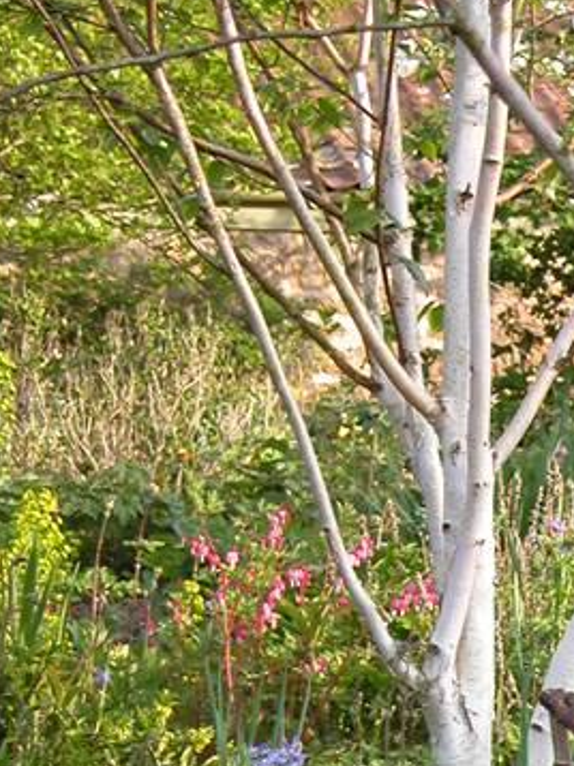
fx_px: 5578
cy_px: 811
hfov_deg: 5.8
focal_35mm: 252
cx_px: 799
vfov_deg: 7.8
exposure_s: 1/164
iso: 100
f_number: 3.5
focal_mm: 22.3
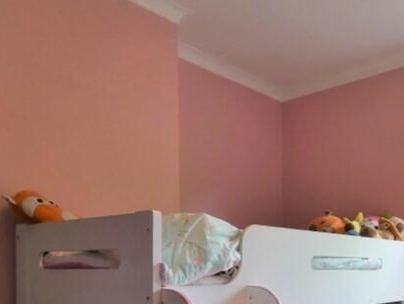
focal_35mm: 35
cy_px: 272
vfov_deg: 38.1
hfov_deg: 46.9
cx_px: 370
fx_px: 409
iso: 250
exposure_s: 1/60
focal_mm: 7
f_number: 4
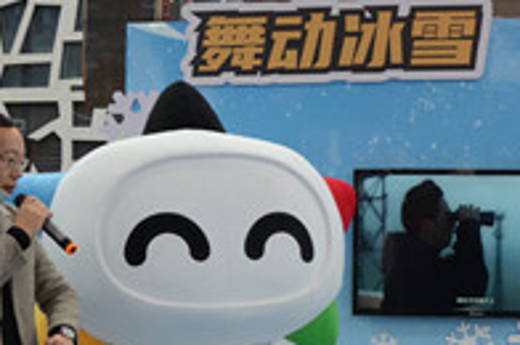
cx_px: 356
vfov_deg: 19.5
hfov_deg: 29.0
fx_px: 995
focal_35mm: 69
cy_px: 259
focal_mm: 18
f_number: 5
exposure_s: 1/200
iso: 800
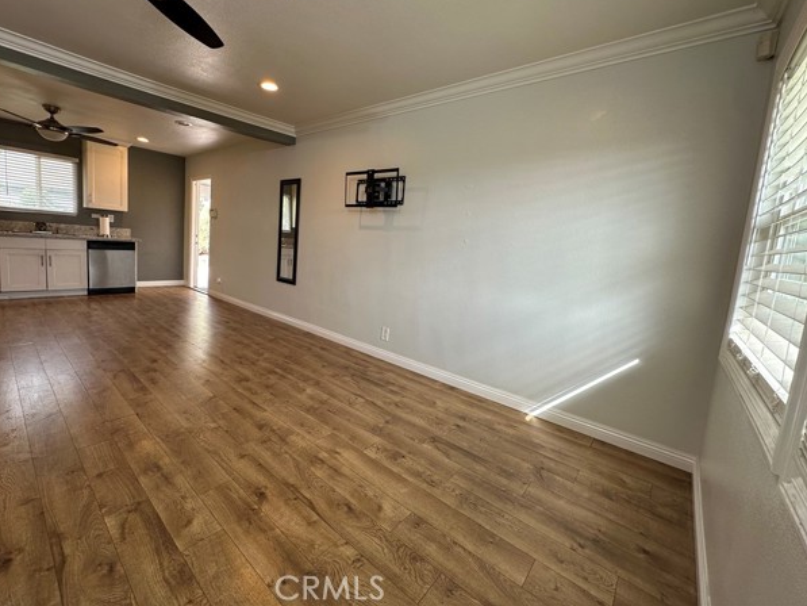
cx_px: 383
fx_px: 350
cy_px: 283
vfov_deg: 81.7
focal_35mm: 15
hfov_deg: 98.1
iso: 64
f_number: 2.2
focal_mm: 2.22
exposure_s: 1/120
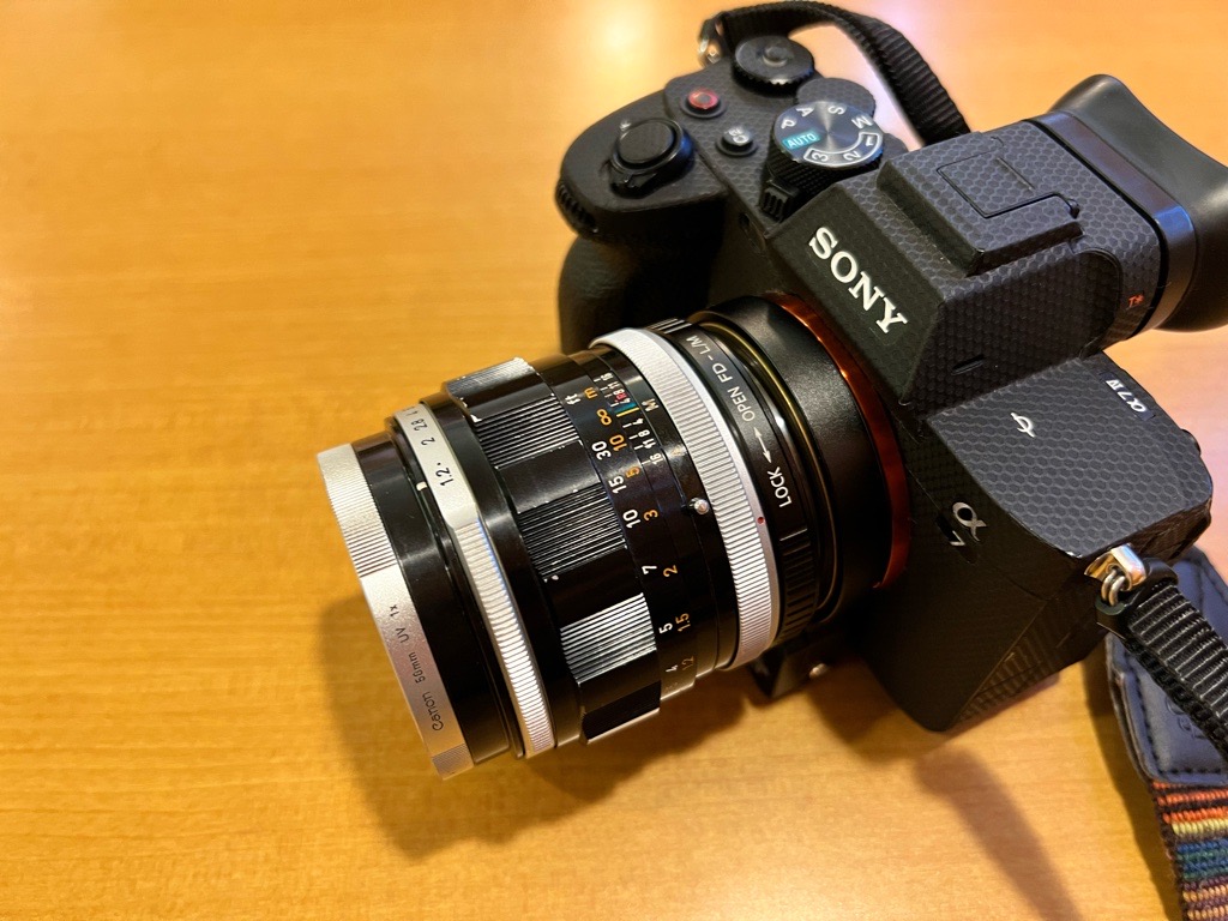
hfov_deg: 67.3
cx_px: 614
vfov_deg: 53.1
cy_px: 460
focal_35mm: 26
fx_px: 922
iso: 160
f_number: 1.5
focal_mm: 5.7
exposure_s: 1/50
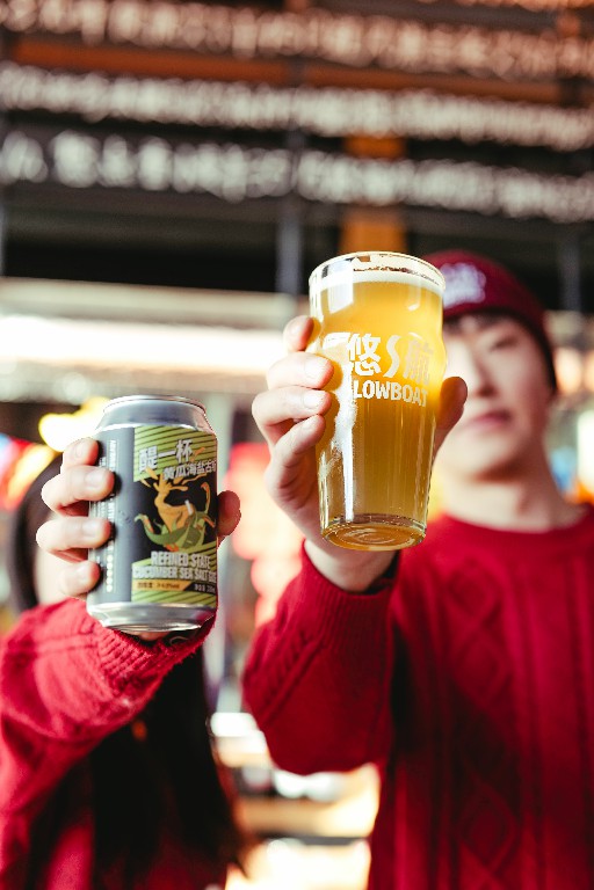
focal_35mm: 50
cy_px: 445
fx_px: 1237
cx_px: 297
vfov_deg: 39.6
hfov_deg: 27.0
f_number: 2.8
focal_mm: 50
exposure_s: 1/100
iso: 200
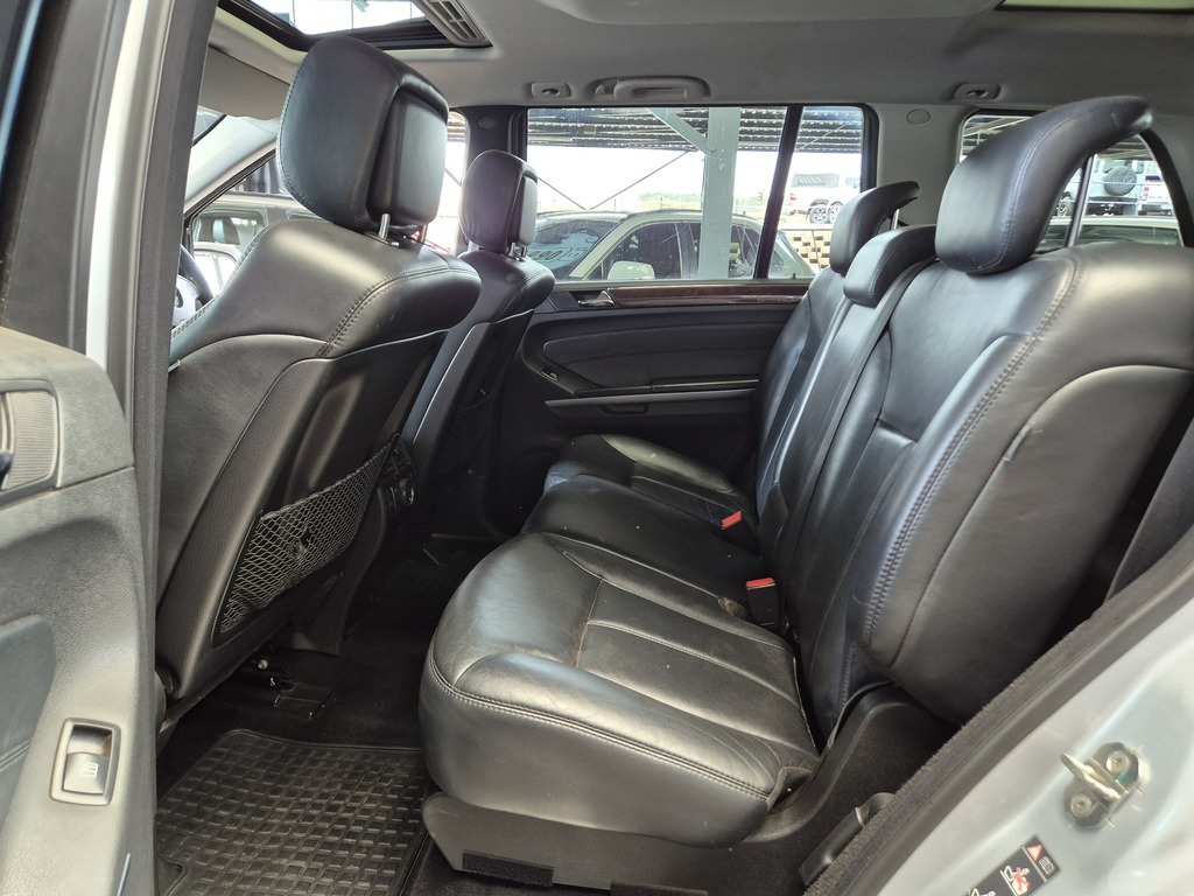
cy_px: 448
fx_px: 793
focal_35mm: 23
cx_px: 597
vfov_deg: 58.9
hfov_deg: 73.9
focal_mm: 5.4
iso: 400
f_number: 1.8
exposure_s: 1/100
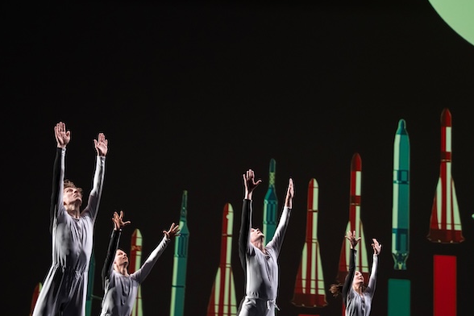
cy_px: 208
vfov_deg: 17.0
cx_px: 252
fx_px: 1053
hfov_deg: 25.4
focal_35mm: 80
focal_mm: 47
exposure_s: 1/400
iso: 2500
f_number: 3.2
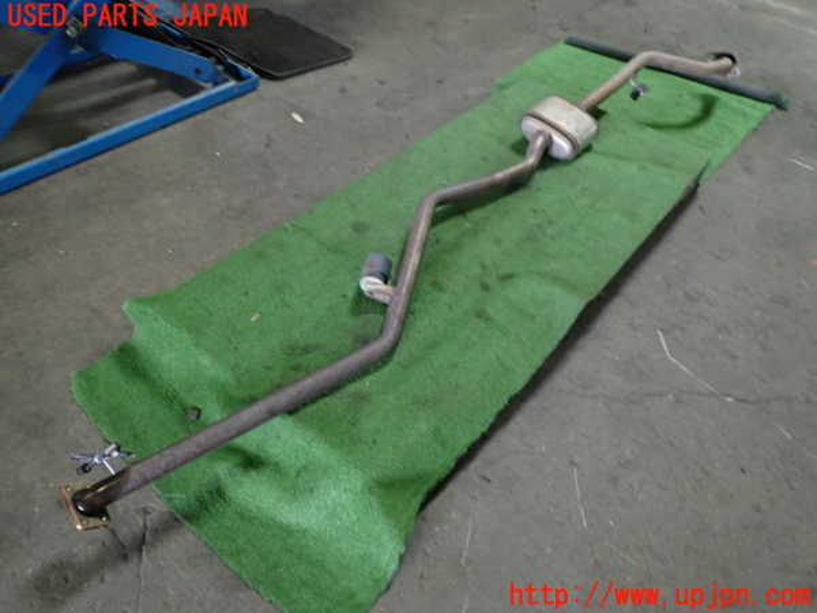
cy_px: 306
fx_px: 708
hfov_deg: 60.0
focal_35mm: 30
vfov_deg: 46.8
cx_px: 408
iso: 250
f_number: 2.3
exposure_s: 1/30
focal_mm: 5.4
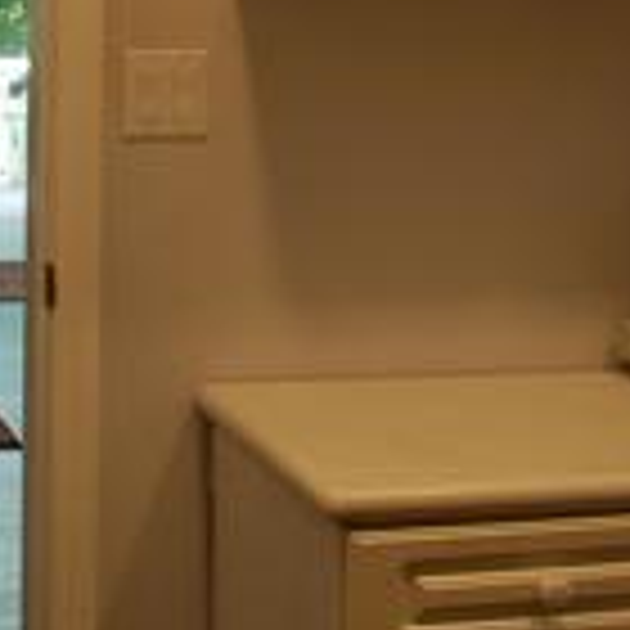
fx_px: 2162
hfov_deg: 16.6
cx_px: 315
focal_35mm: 105
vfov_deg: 16.3
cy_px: 22
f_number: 3.5
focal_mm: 18
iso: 220
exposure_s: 1/30
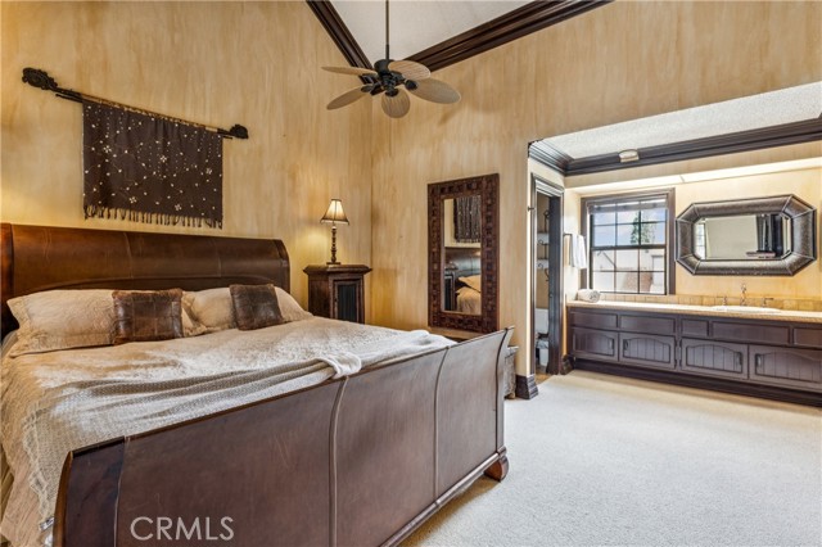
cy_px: 274
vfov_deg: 70.7
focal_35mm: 17
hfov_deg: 93.6
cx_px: 411
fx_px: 386
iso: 100
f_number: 13
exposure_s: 2
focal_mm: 16.9
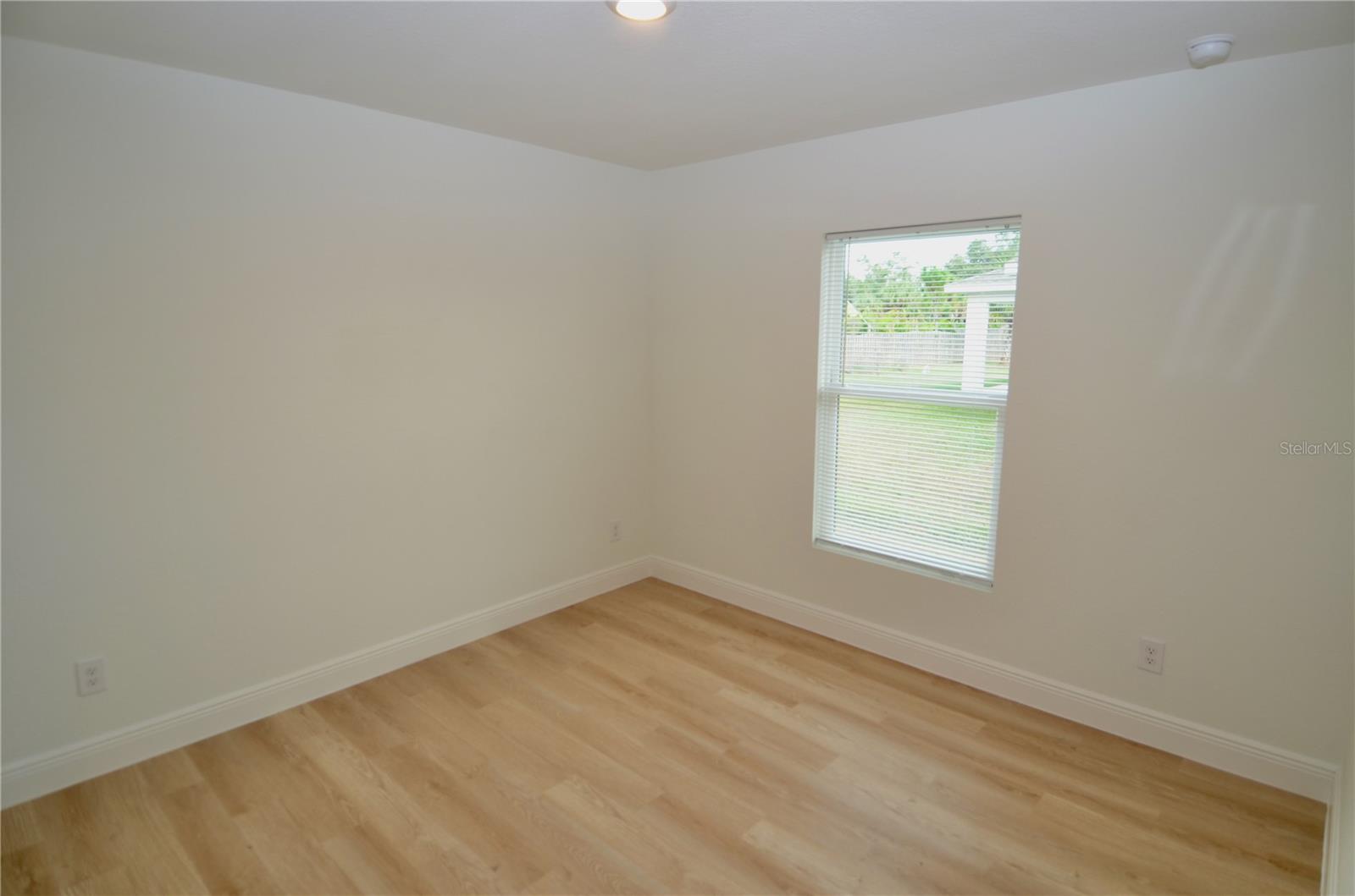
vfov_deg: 67.1
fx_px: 676
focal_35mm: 18
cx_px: 678
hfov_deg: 90.1
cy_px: 448
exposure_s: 1/80
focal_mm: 12
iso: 200
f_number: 4.5
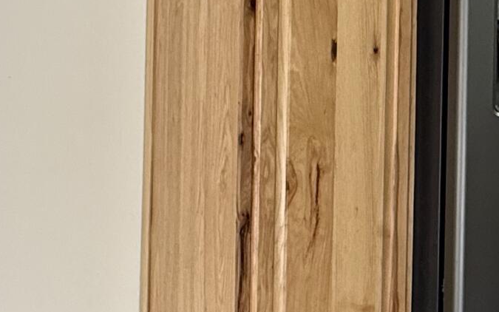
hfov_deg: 27.7
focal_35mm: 66
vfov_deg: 19.7
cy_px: 138
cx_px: 583
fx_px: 898
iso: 250
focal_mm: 2.22
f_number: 2.2
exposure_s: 1/60
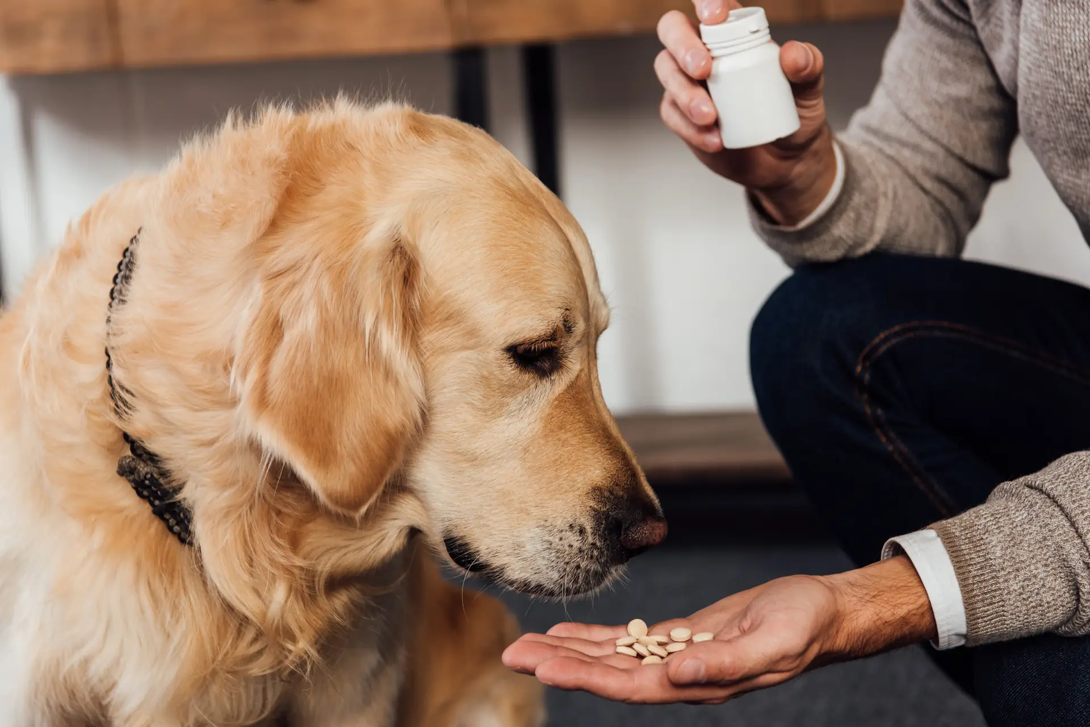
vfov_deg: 19.5
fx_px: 2120
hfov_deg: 28.8
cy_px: 364
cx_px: 545
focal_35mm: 70
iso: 200
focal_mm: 70
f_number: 4.5
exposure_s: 1/160
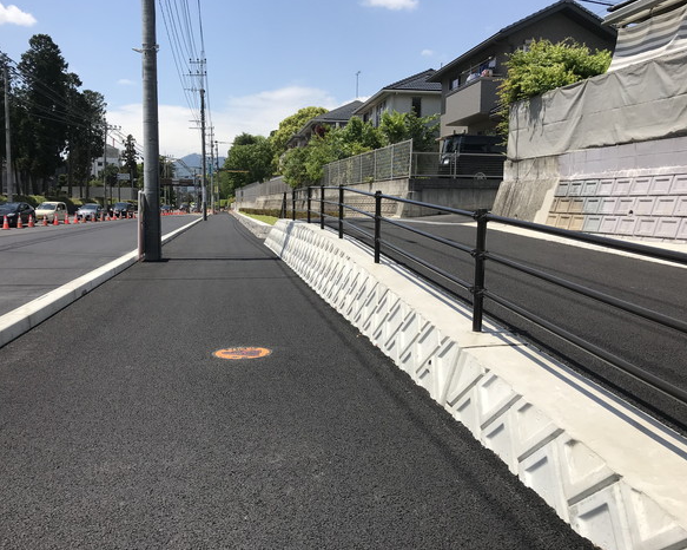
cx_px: 319
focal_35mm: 30
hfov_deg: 58.7
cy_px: 268
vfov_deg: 48.5
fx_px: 610
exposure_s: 1/3300
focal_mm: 3.99
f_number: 1.8
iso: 20
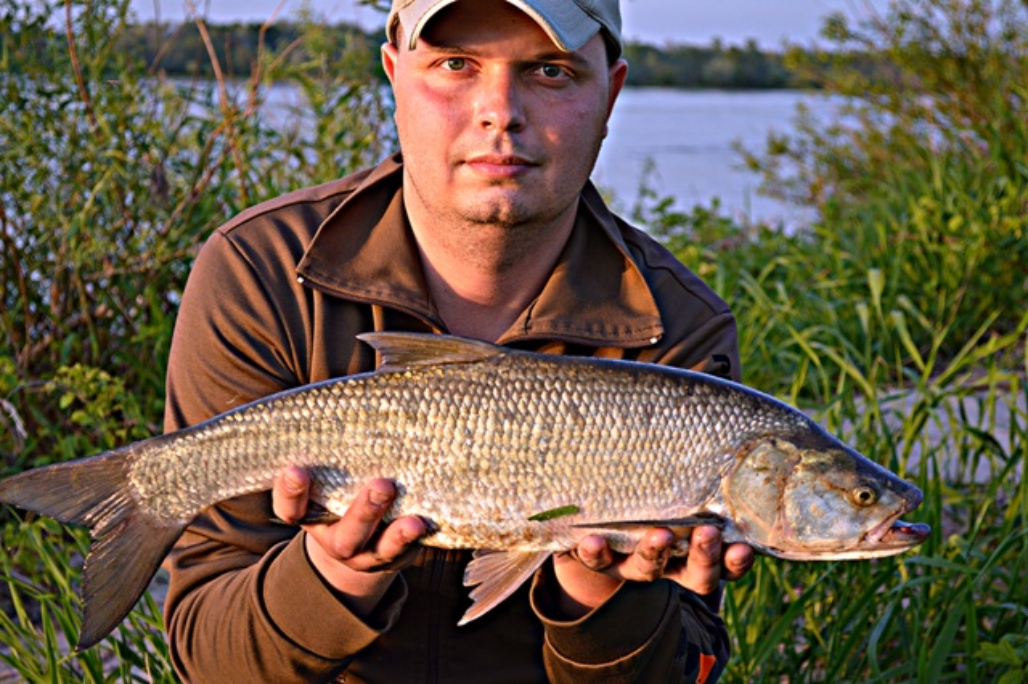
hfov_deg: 28.1
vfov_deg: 18.9
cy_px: 342
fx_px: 2055
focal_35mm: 72
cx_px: 514
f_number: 5.6
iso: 180
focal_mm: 48
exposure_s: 1/125
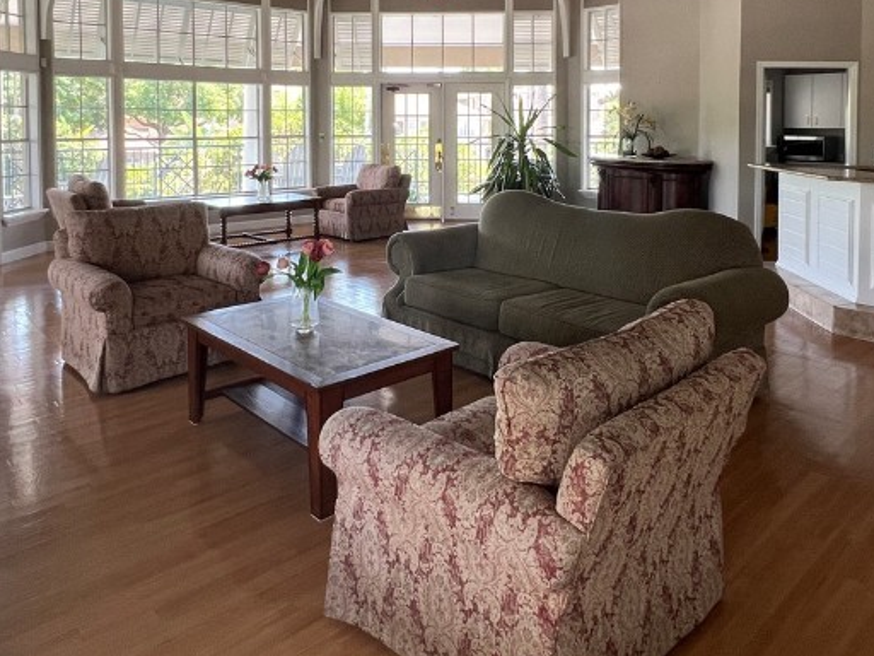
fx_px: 656
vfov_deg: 50.5
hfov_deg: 67.3
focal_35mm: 26
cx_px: 461
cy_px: 152
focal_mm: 1.57
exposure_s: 1/99
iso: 100
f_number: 1.8
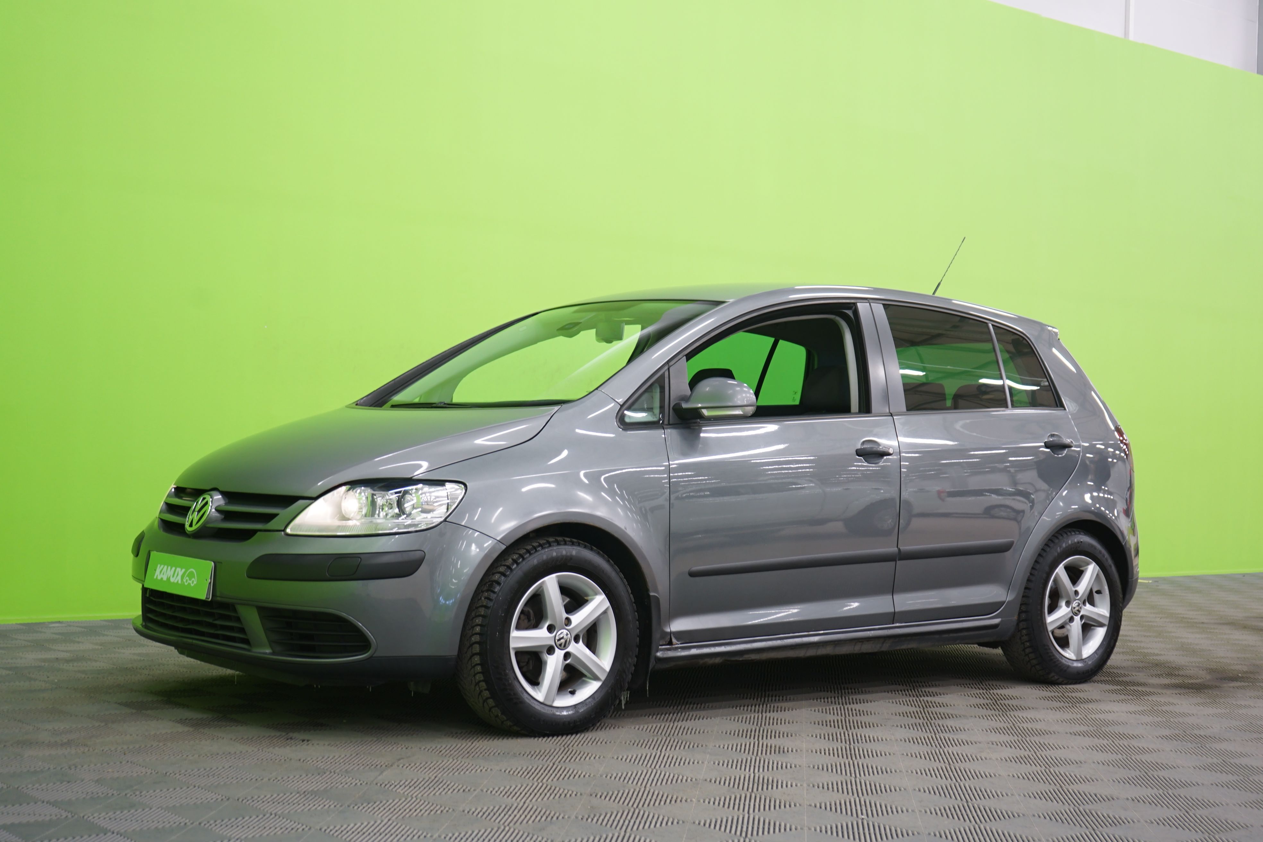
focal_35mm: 50
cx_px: 632
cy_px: 421
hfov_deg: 39.6
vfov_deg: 27.0
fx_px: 1754
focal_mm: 50
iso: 400
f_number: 4.5
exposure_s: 1/6
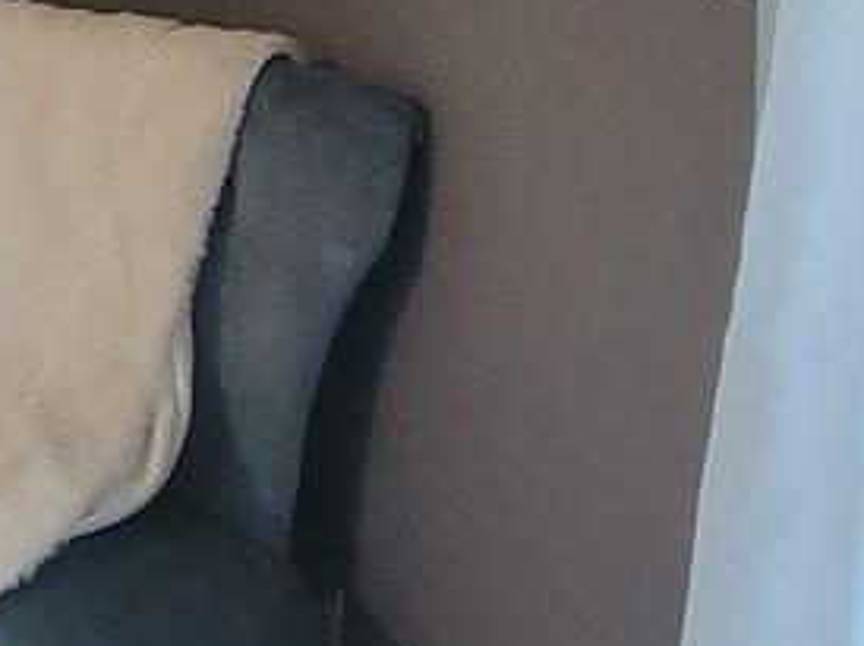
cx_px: -1091
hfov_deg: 16.0
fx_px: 1895
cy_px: -243
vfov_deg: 17.8
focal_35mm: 76
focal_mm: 2.2
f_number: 2.2
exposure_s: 1/60
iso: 320
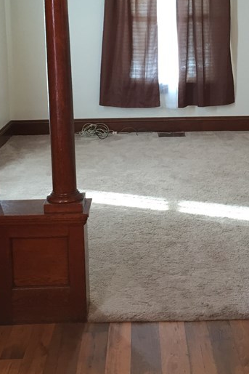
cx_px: 157
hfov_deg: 22.5
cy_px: 101
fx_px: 623
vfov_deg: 32.9
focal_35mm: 60
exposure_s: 1/30
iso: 100
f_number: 2.2
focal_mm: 4.15
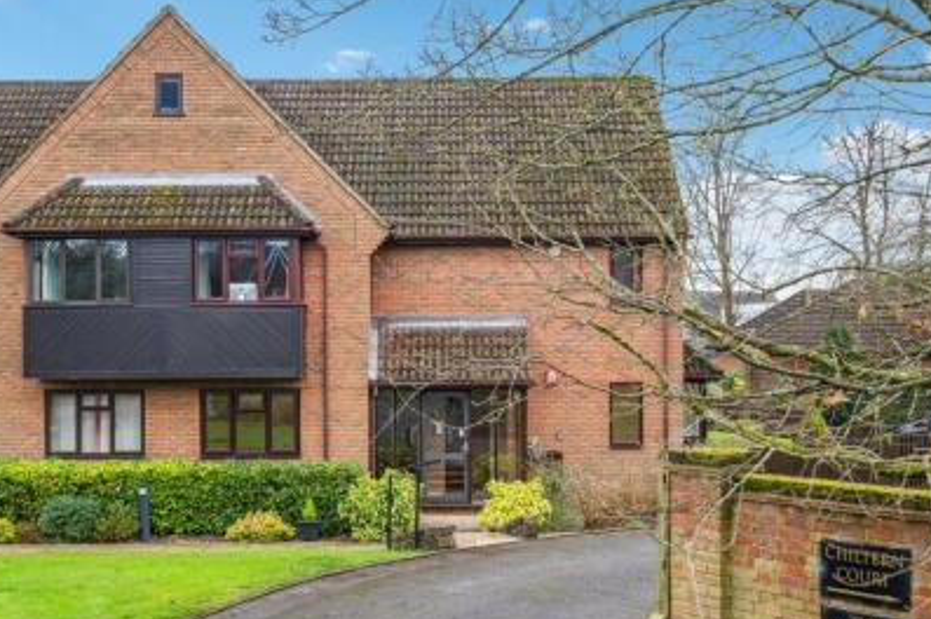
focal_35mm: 42
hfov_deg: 46.4
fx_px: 1085
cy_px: 348
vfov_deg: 31.8
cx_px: 429
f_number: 7.1
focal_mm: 35
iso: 320
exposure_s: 1/40
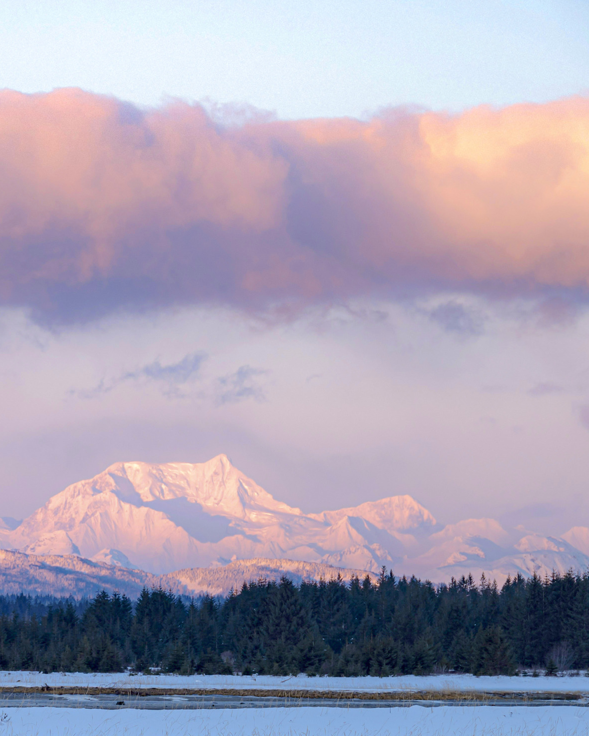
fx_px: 5883
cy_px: 439
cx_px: -17
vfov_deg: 7.2
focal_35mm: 270
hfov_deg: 5.7
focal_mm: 140
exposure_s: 1/60
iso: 100
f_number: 8
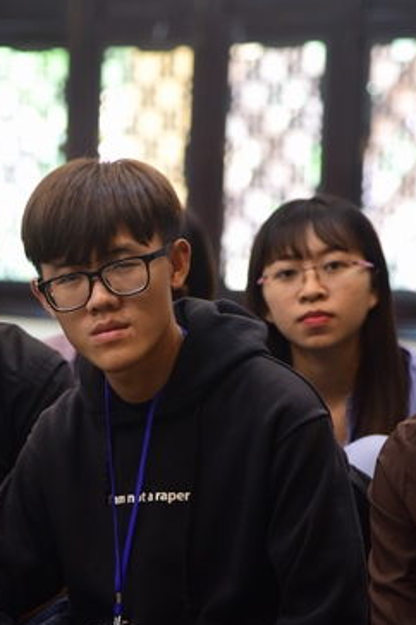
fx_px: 3726
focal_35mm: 215
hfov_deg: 6.4
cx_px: 100
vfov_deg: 9.6
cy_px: 379
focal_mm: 120
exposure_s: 1/40
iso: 1600
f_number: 4
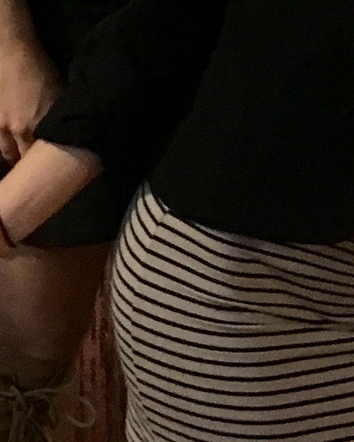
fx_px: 2003
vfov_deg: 12.2
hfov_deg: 9.9
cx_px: -116
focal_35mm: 153
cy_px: -158
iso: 400
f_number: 2.2
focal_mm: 4.15
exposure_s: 1/15
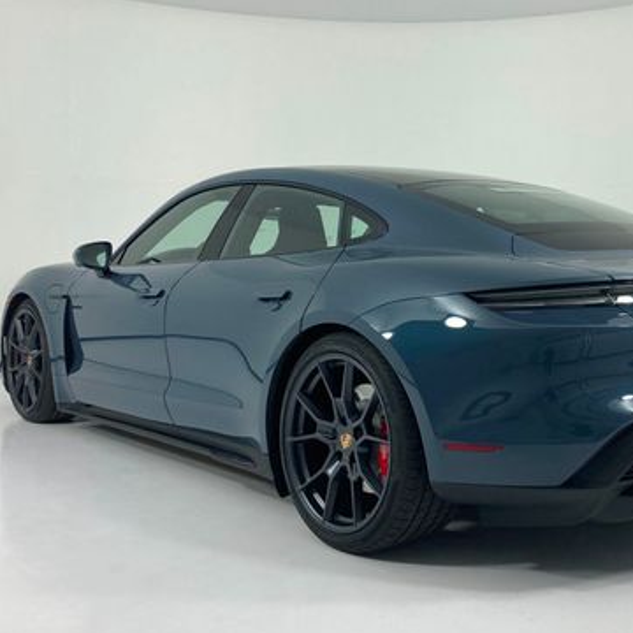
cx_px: 420
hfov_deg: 37.9
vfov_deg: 38.3
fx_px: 910
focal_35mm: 44
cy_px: 278
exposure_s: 1/256
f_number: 1.8
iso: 20
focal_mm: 3.99
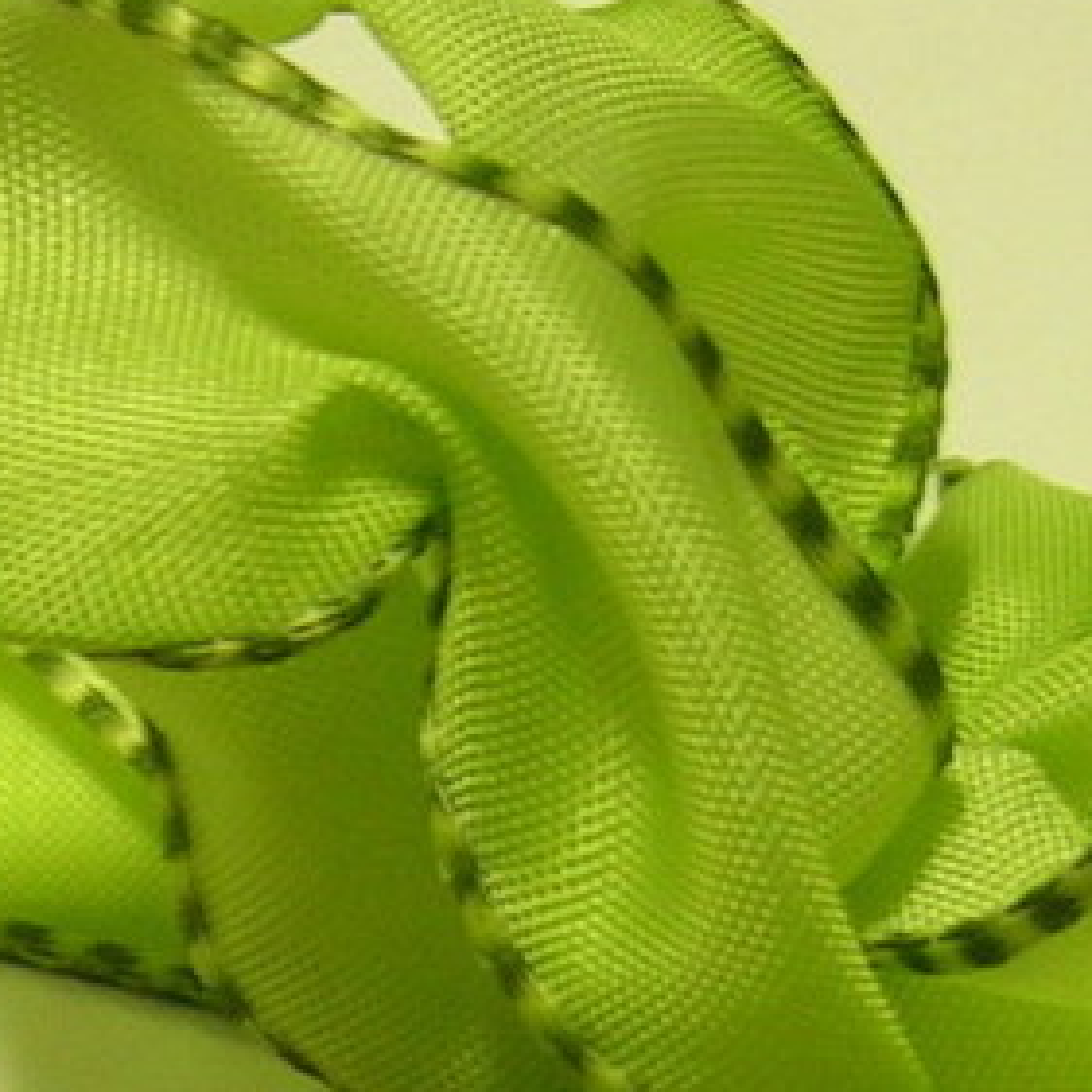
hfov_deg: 10.8
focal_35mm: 161
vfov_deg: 10.6
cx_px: 319
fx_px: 5746
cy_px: 1496
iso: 70
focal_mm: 6.1
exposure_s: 1/4
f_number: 2.9
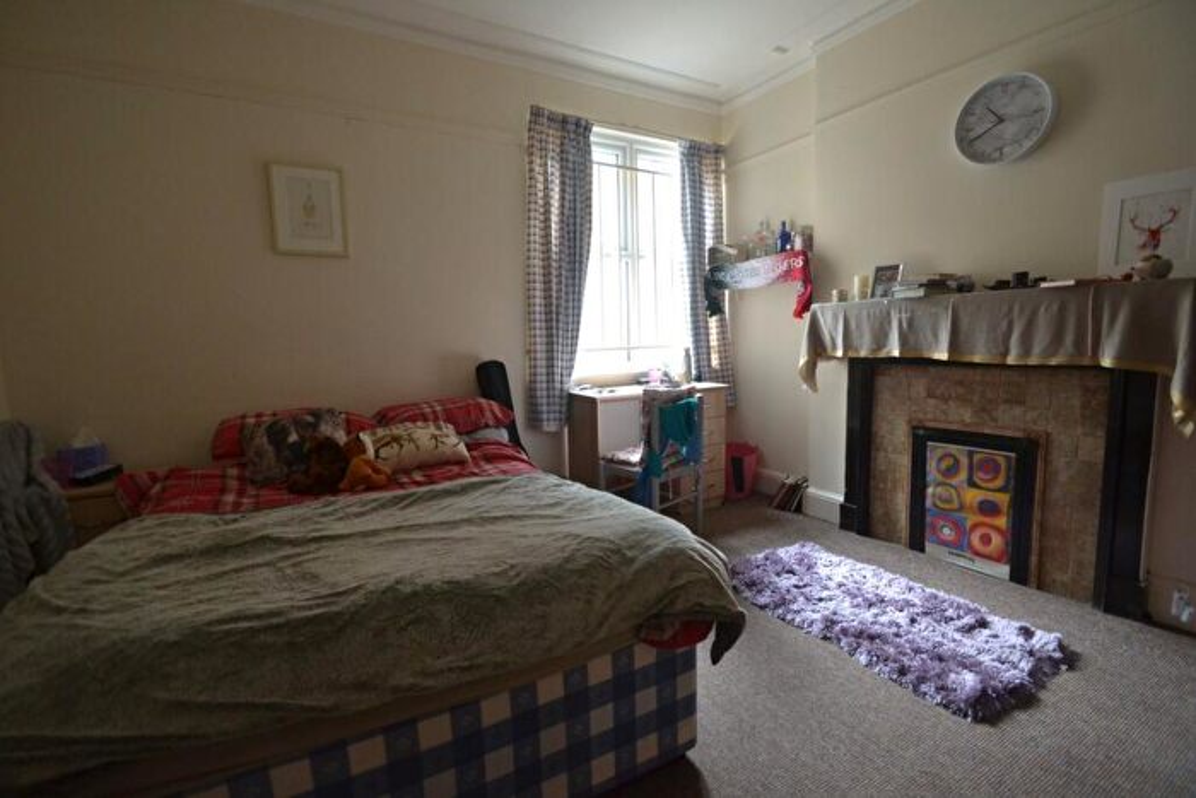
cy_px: 399
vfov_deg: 77.4
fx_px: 498
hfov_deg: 100.4
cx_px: 598
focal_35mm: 15
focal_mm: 10
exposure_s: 1/13
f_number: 3.5
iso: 800
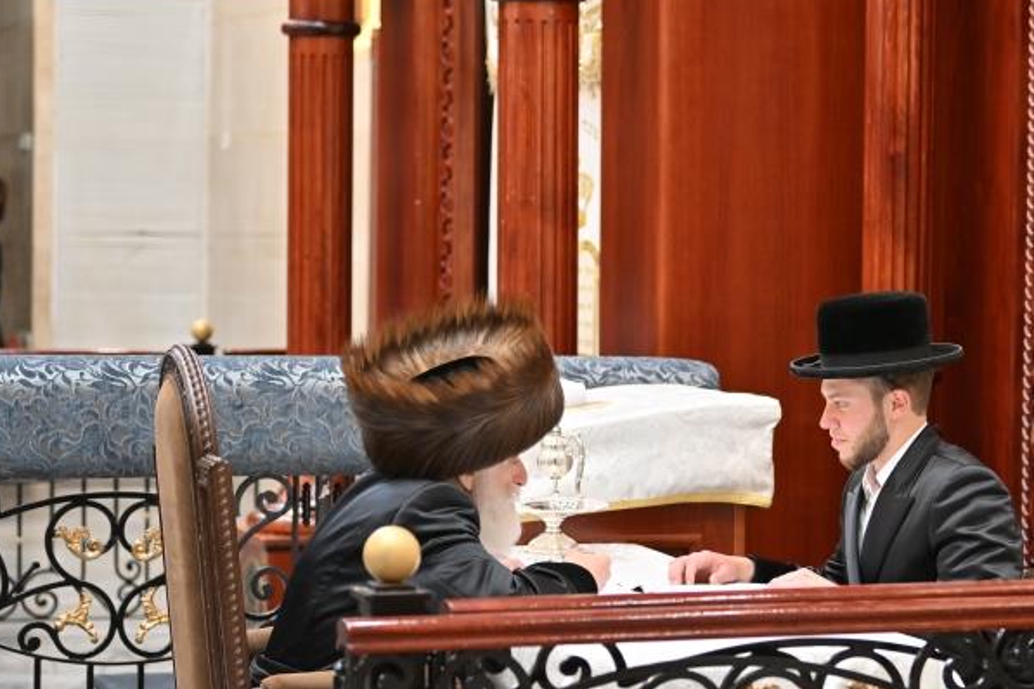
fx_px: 3446
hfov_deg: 17.0
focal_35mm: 120
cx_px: 759
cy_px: 382
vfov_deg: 11.4
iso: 500
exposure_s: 1/250
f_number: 2.8
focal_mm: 70
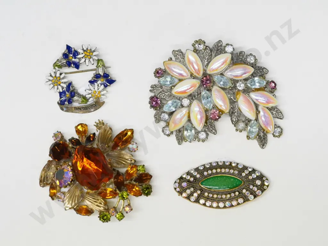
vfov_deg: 12.3
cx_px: 164
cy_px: 123
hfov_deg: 16.4
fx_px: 1137
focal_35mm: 120
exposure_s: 1/320
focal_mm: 60
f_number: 5.6
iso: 3200
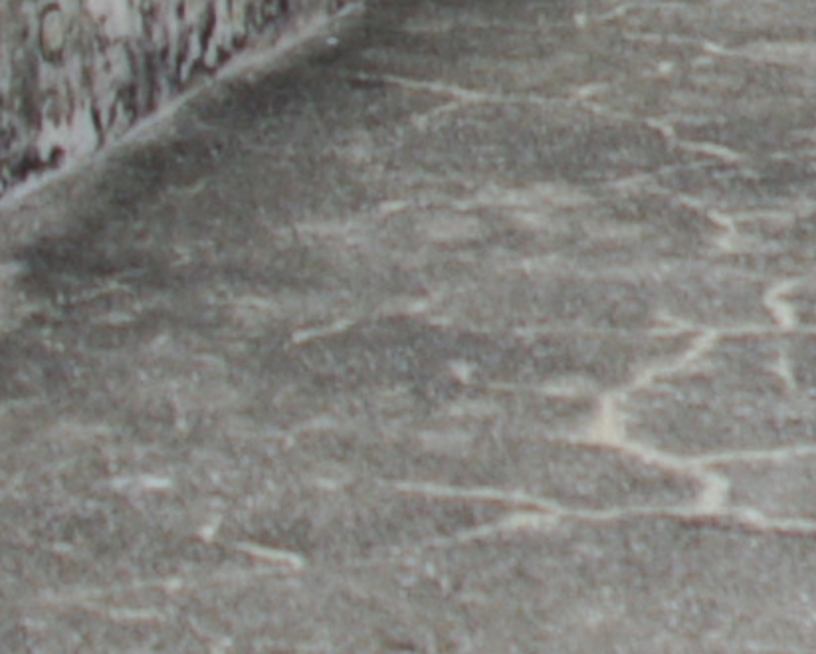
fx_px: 8964
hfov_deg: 5.0
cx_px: 2026
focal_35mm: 371
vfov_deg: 4.1
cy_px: -747
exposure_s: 1/180
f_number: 6.7
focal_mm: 28
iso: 100
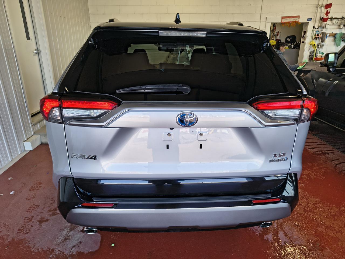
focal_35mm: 24
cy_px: 130
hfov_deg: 71.6
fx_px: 239
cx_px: 172
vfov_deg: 56.8
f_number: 1.8
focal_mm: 5.56
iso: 100
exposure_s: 1/194
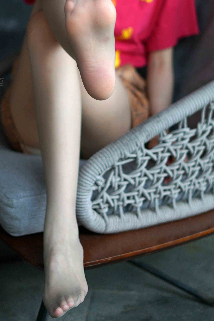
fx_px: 632
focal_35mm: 71
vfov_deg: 28.3
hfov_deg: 19.1
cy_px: 122
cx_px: 68
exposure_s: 1/1000
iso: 200
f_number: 1.8
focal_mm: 50
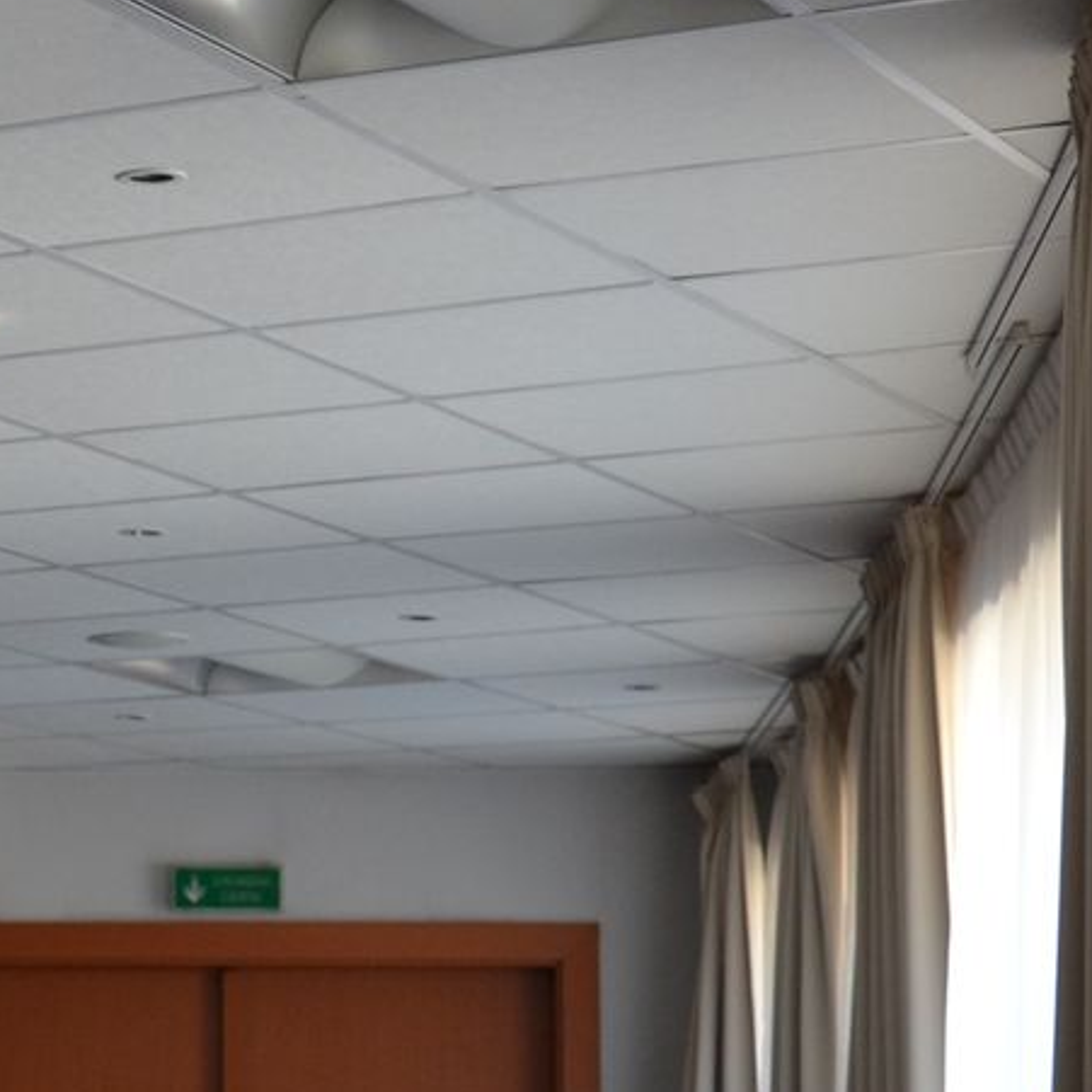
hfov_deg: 12.3
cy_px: 775
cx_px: -489
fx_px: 4847
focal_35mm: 136
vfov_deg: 12.8
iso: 400
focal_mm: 25
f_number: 4
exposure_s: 1/60
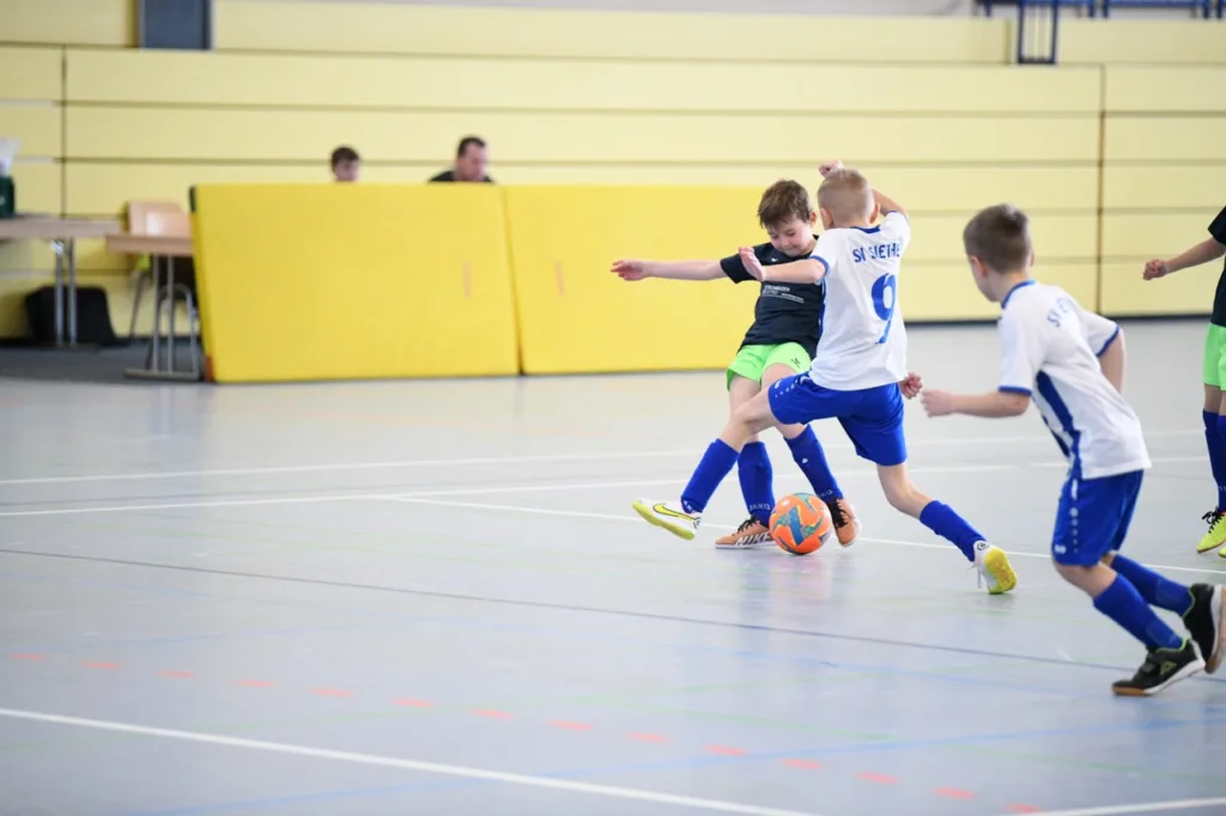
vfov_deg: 7.6
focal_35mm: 180
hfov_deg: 11.4
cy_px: 408
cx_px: 613
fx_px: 6128
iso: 8000
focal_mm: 180
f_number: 2.8
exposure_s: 1/1250
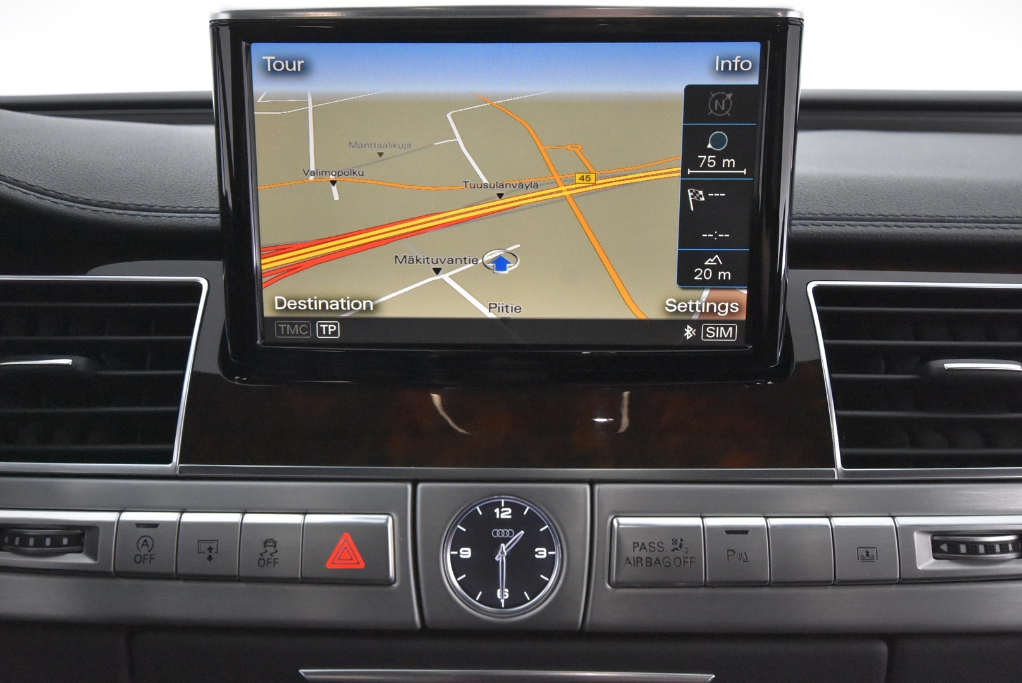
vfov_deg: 43.7
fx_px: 852
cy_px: 342
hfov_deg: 61.9
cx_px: 511
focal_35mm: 30
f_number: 5.6
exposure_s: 1/60
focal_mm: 20
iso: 8000
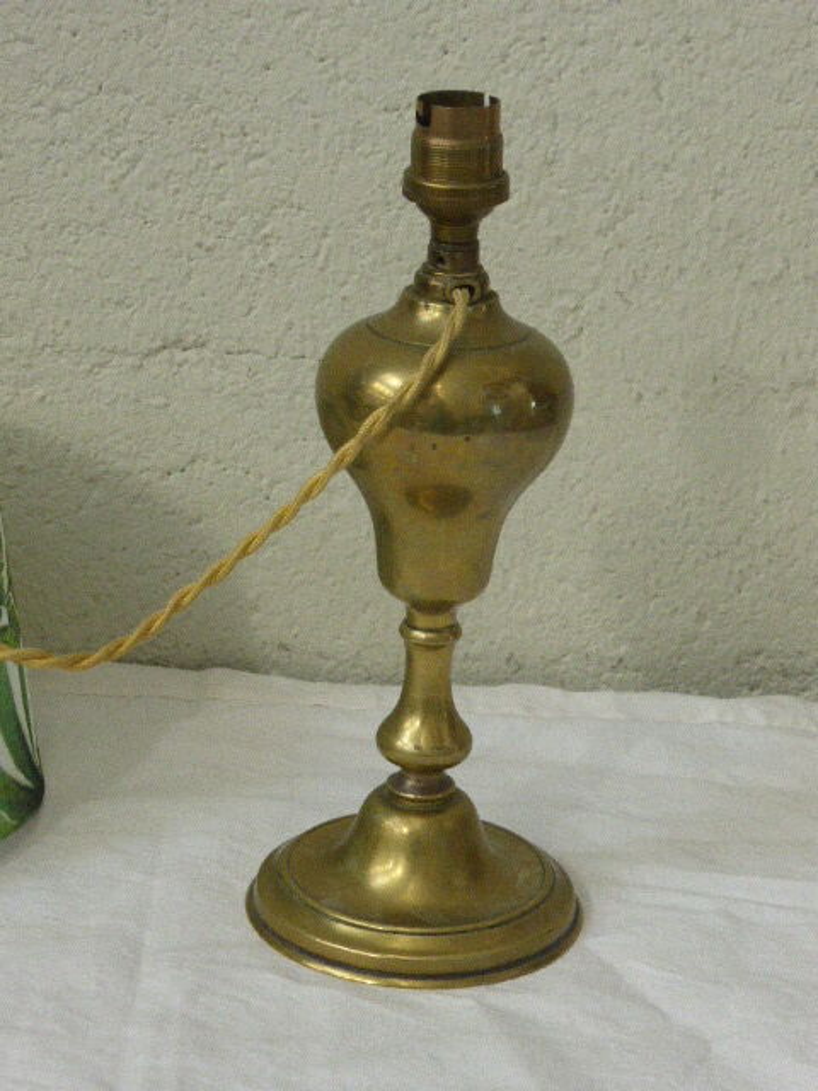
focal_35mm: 91
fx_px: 2867
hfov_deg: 16.2
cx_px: 409
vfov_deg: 21.5
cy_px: 546
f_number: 5.2
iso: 640
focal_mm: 15.1
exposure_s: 1/125
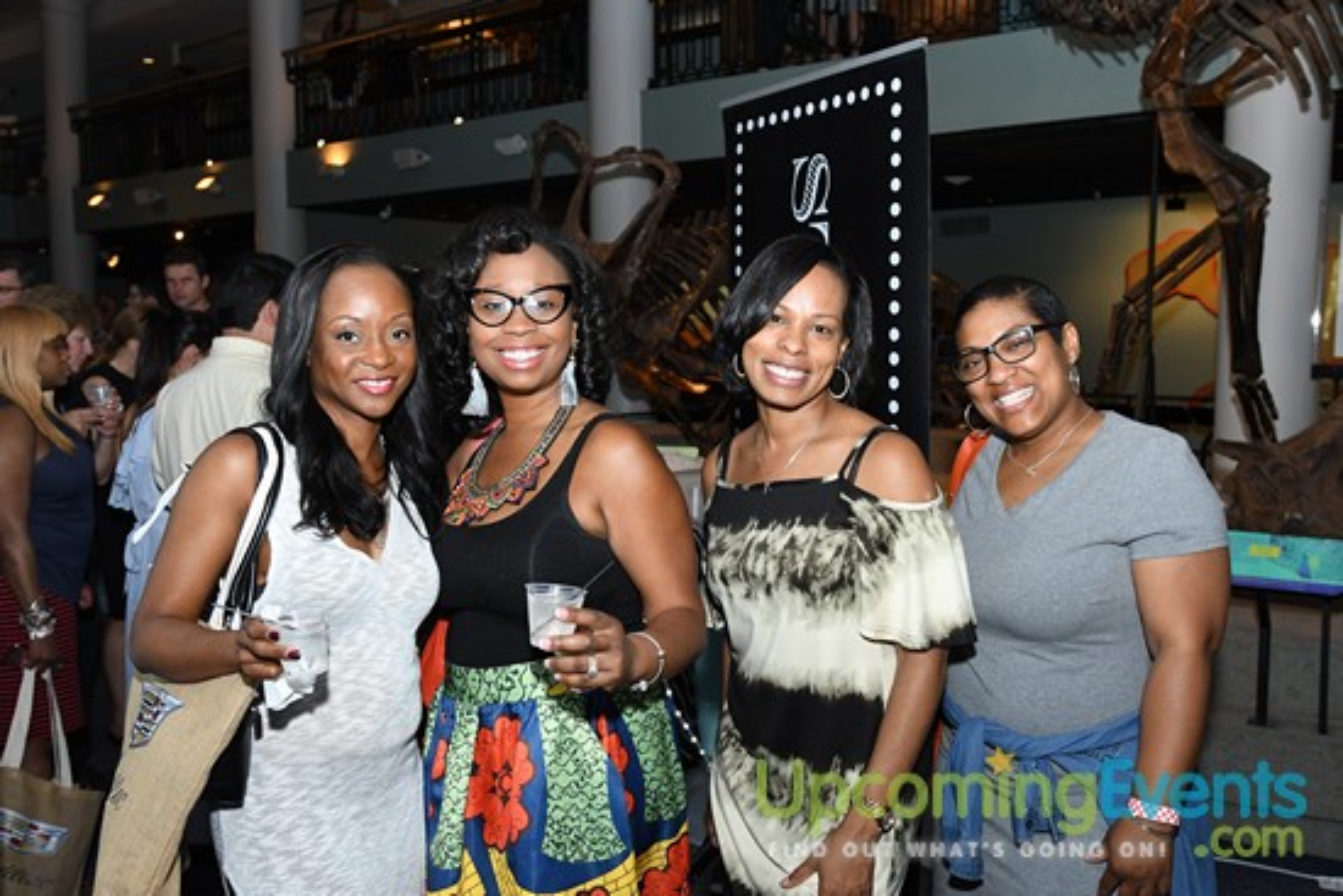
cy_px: 448
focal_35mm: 33
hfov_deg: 57.2
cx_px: 672
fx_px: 1231
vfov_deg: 40.0
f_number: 3.5
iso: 800
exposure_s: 1/125
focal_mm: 22
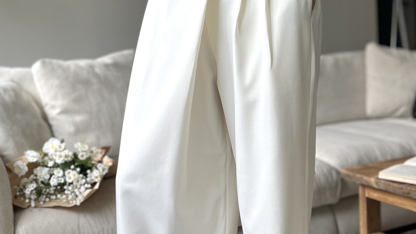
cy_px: -39
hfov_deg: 52.8
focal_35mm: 38
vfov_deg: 27.8
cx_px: 208
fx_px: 419
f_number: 1.6
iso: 50
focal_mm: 5.1
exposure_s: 1/390
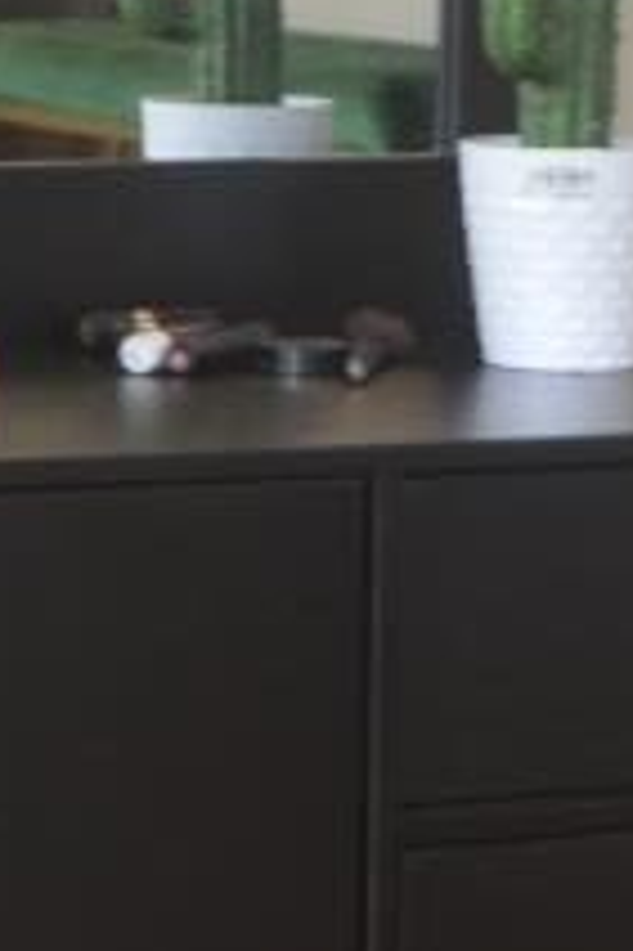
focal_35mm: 203
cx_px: -79
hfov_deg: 6.7
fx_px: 5362
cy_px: -130
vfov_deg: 10.0
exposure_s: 1/15
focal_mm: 28
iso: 500
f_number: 4.2
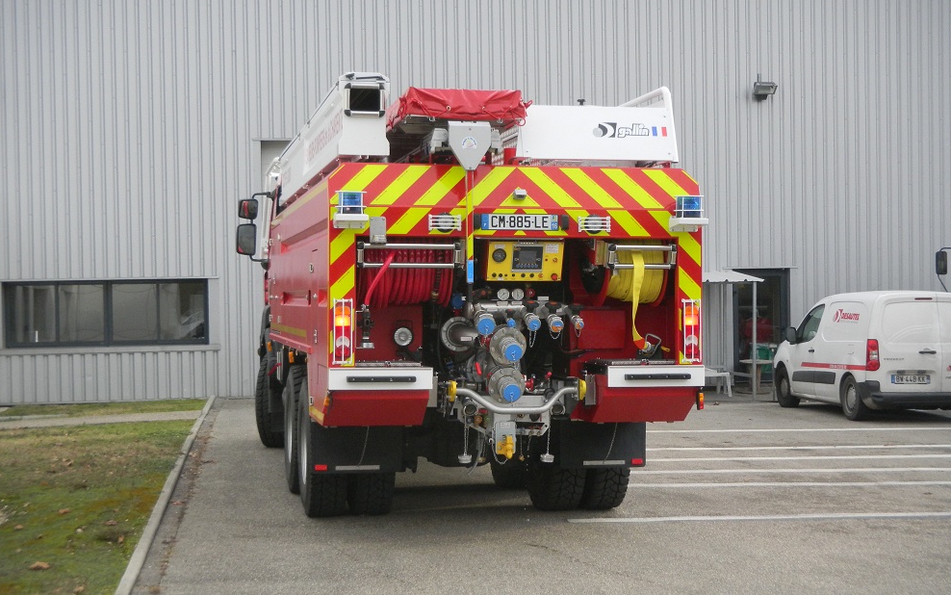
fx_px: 1529
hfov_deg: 34.5
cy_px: 300
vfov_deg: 22.0
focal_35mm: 59
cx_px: 472
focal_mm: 9.9
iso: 200
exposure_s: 1/430
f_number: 4.2
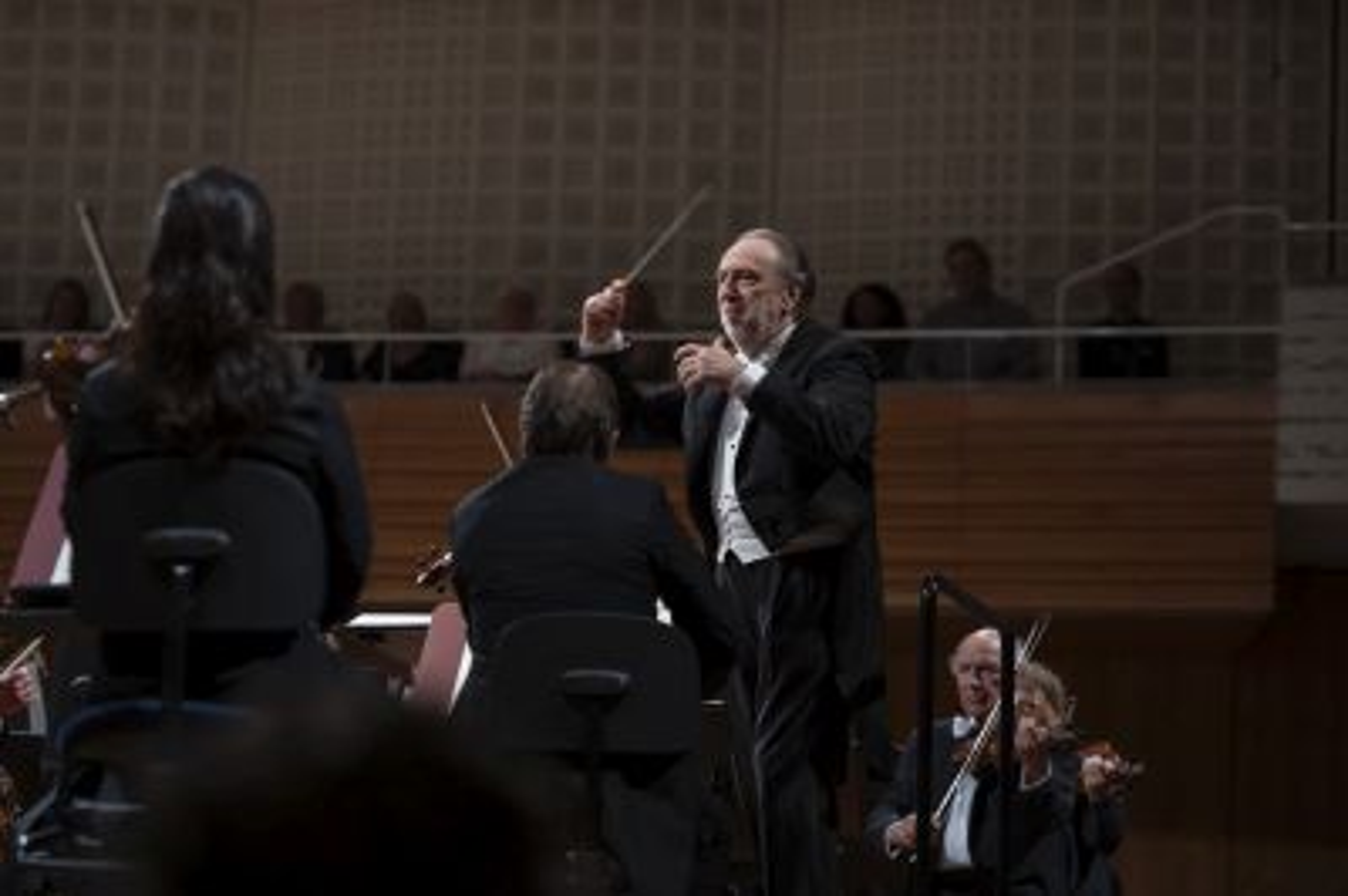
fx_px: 4115
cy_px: 448
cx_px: 674
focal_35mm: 110
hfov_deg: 18.6
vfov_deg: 12.4
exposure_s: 1/200
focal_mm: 110
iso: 1250
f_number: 3.2
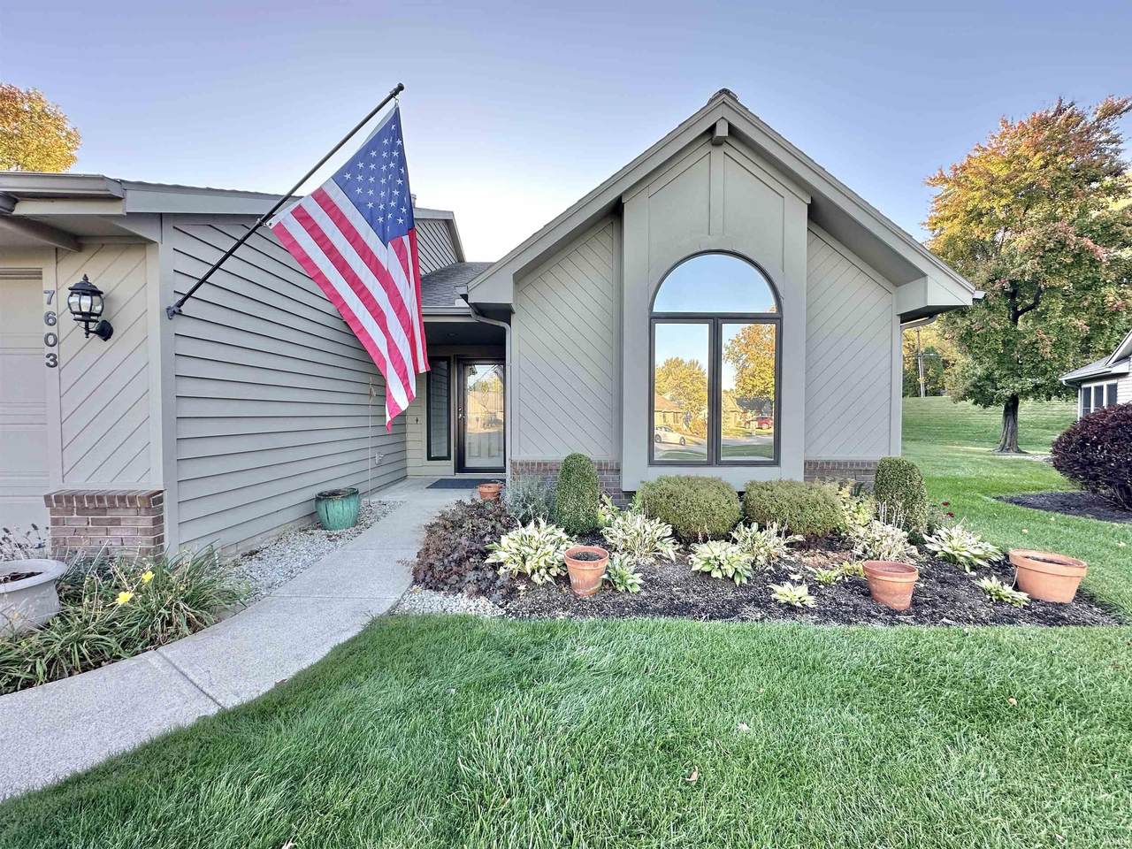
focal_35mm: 14
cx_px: 566
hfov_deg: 102.1
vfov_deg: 85.7
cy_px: 424
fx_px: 458
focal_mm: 2.22
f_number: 2.2
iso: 40
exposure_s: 1/137
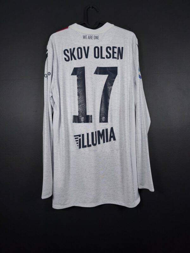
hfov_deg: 58.9
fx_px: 168
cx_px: 95
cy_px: 126
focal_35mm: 23
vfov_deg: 73.9
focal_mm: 6.57
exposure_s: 1/160
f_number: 1.6
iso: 400
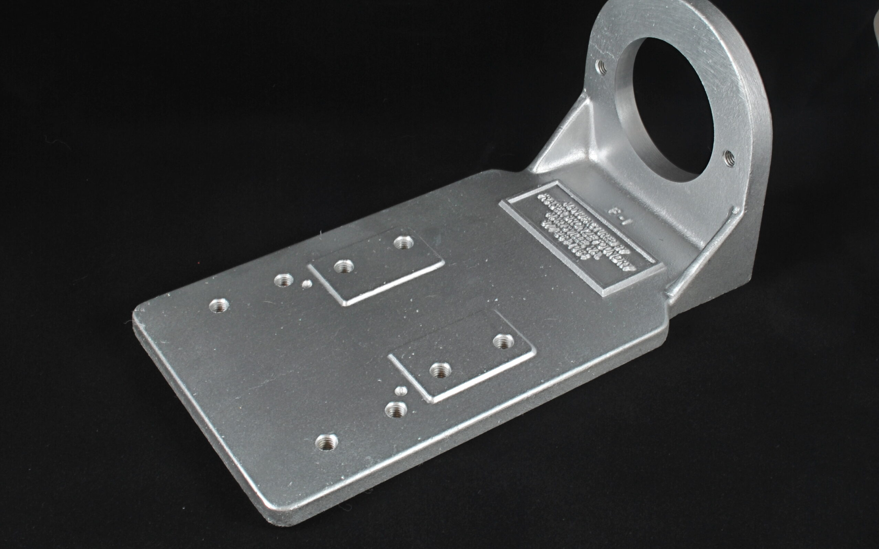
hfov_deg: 46.2
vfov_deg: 29.9
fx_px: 1030
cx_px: 441
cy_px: 259
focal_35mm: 43
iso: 100
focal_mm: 28
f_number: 18
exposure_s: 1
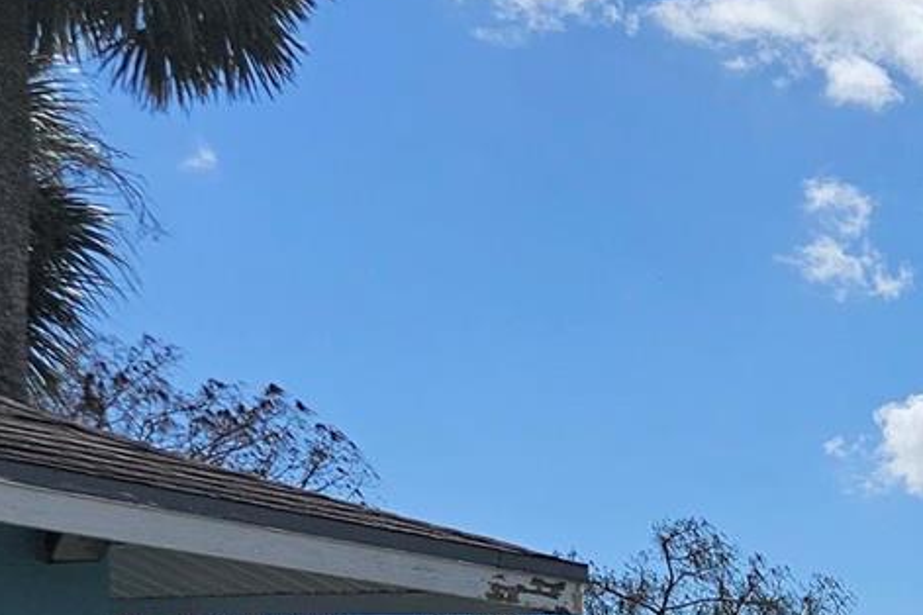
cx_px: 1932
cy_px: 1130
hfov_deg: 15.2
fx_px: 2666
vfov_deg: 12.0
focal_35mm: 104
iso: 12
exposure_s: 1/1834
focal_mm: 6.3
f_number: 1.7
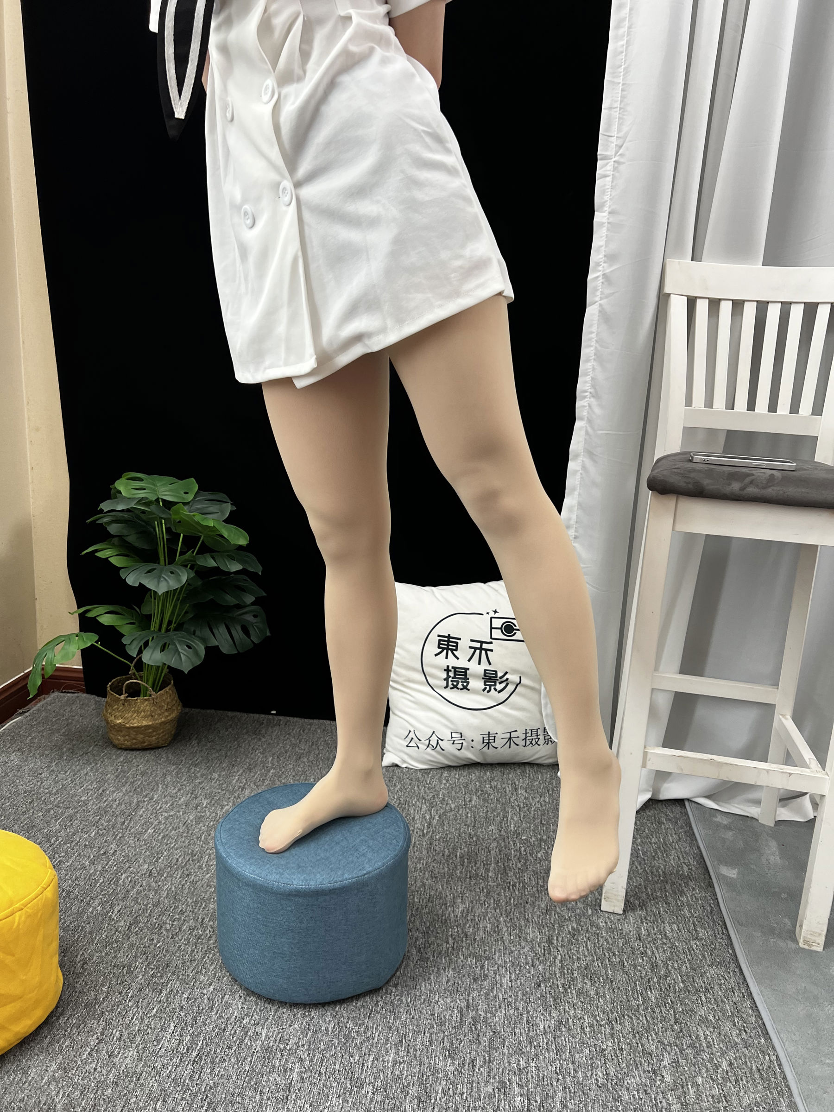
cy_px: 556
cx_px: 417
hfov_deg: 53.1
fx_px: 835
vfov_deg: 67.3
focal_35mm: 26
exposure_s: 1/114
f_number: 1.5
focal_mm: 5.7
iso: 125
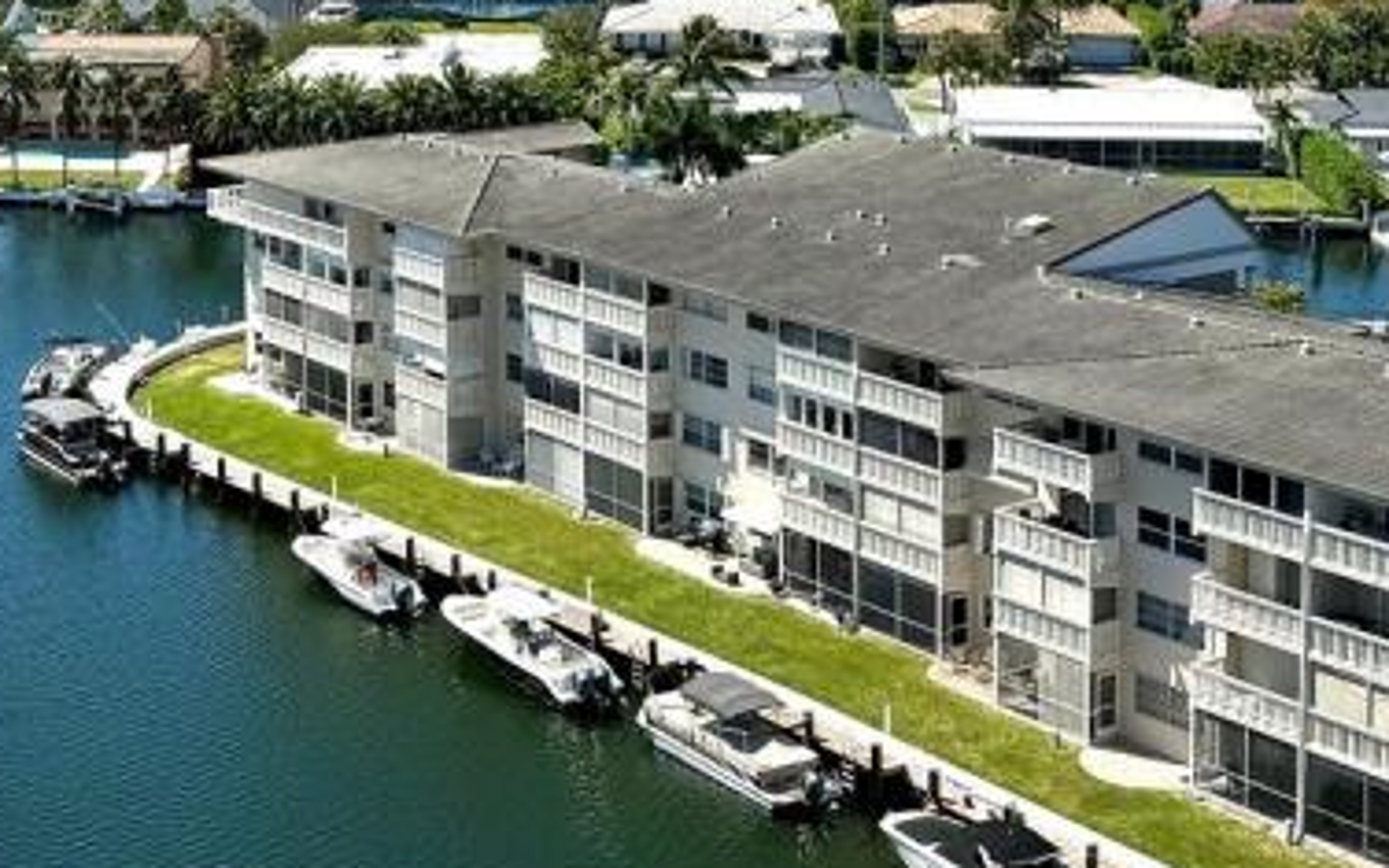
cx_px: 240
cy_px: -55
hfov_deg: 30.6
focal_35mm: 65
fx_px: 2461
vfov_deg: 19.3
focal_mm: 6.76
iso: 80
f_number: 1.78
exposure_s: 1/6173
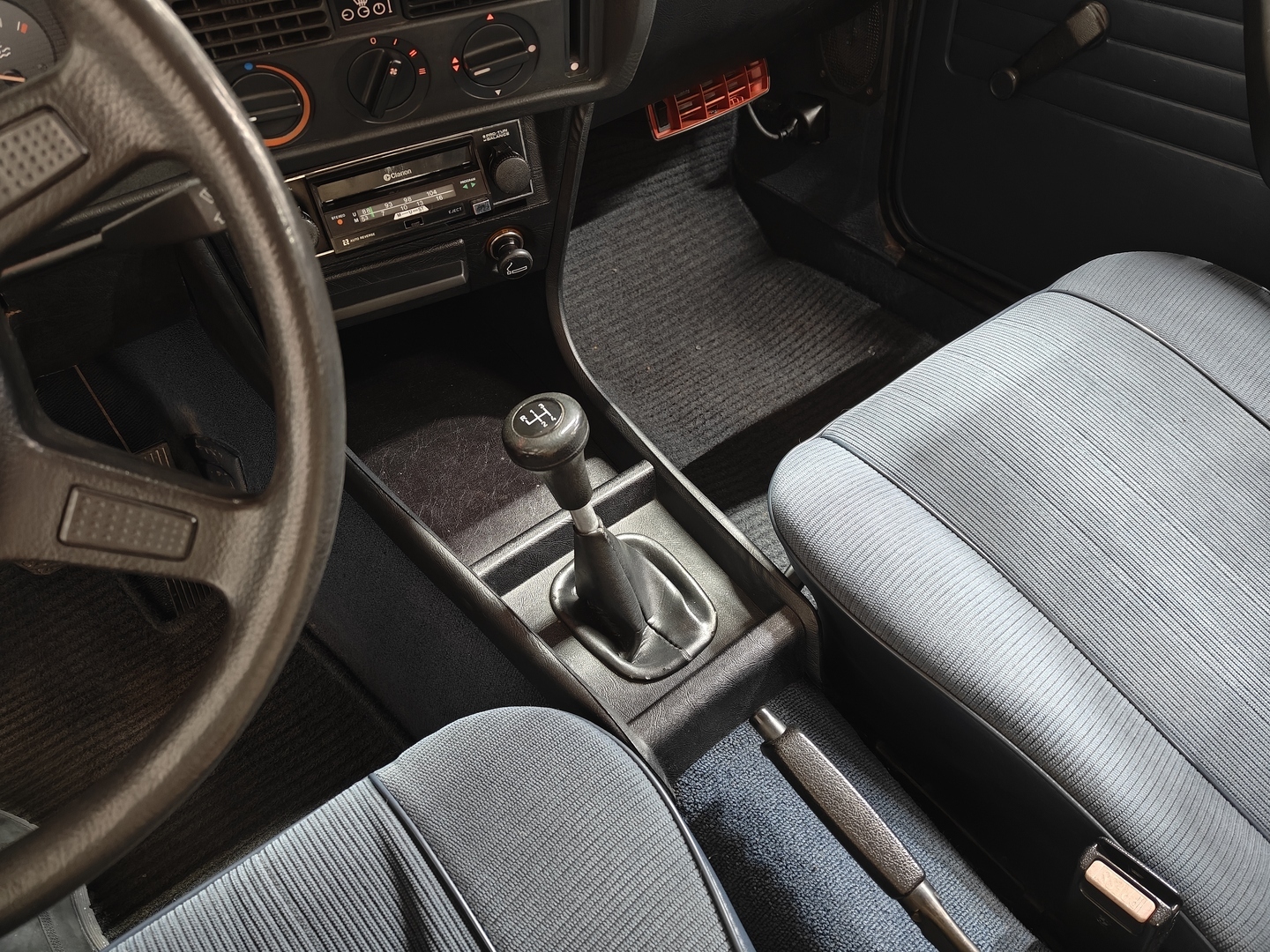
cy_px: 476
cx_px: 635
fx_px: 881
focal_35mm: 24
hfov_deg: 71.6
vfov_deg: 56.8
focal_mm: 5.59
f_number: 1.8
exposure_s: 1/22
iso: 1250
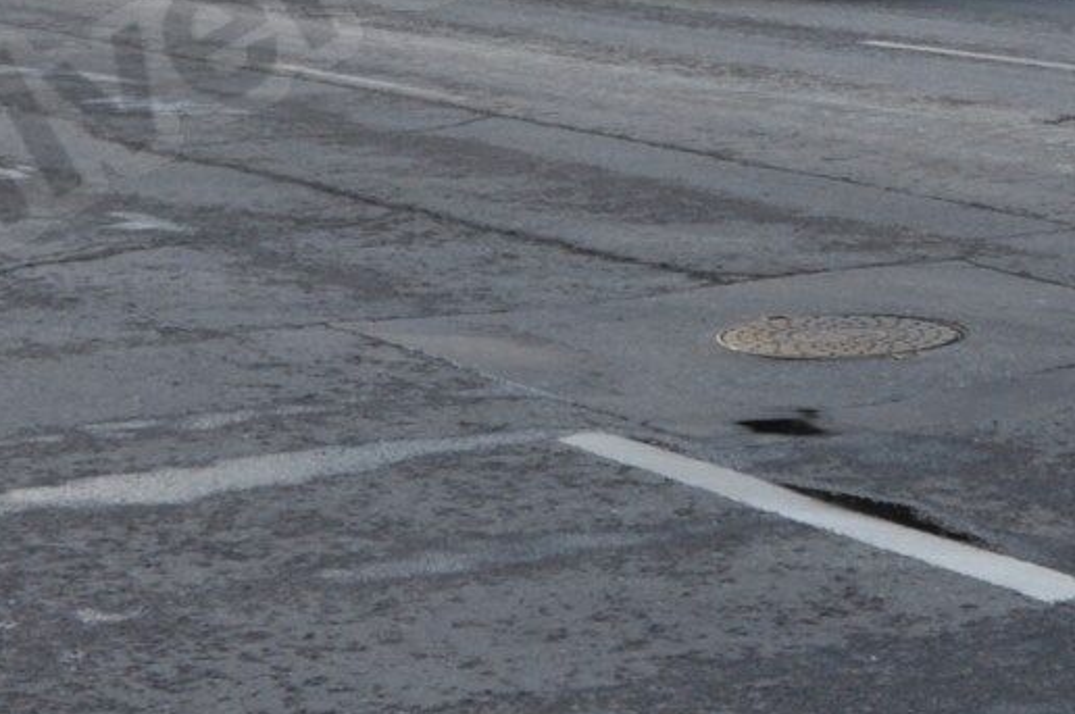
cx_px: 825
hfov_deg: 15.6
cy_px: -329
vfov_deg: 10.1
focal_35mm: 131
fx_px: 3908
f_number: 2.8
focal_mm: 22
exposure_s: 1/160
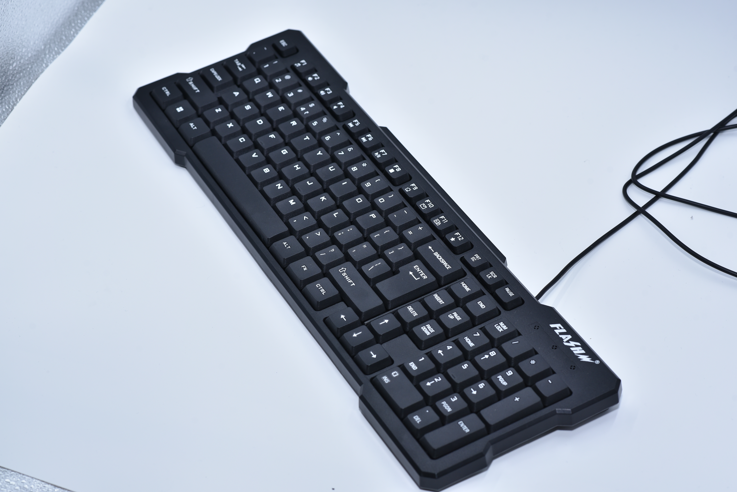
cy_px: 246
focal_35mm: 85
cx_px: 368
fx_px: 1741
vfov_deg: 16.1
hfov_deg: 23.9
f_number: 8
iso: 400
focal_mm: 85
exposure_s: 1/160
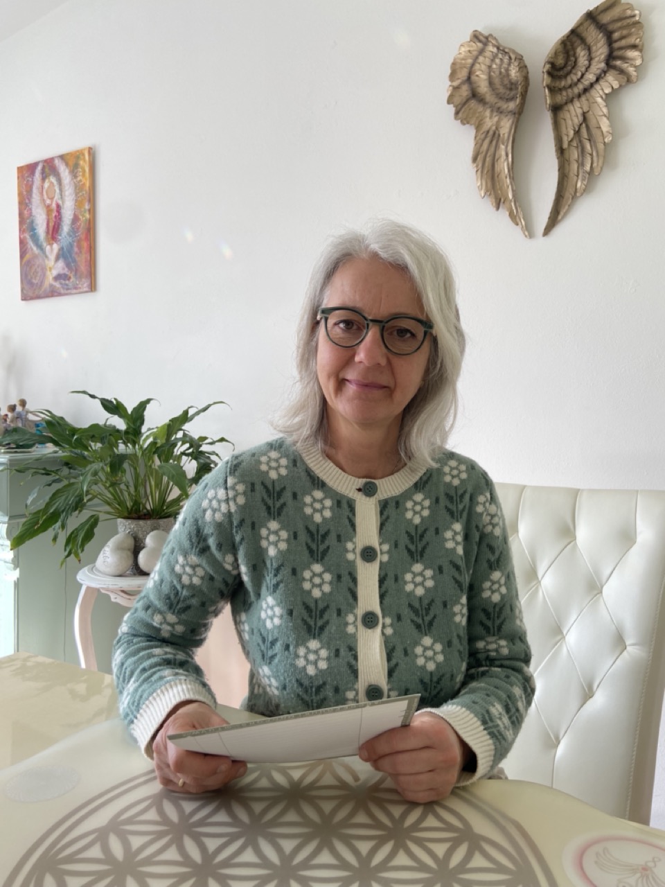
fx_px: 666
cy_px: 444
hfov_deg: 53.1
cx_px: 332
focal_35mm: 26
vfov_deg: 67.3
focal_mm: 4.25
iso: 32
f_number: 1.8
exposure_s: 1/149
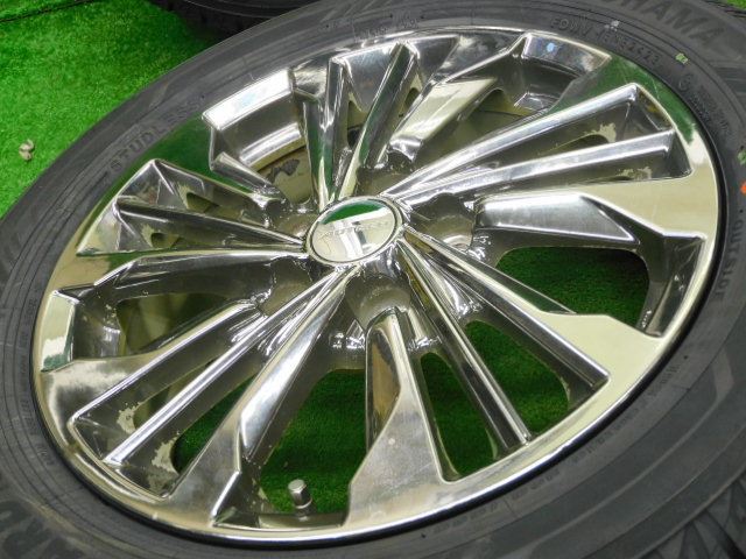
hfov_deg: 34.9
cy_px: 280
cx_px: 373
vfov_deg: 26.6
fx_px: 1185
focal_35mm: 55
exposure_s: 1/20
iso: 400
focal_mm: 9.9
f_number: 4
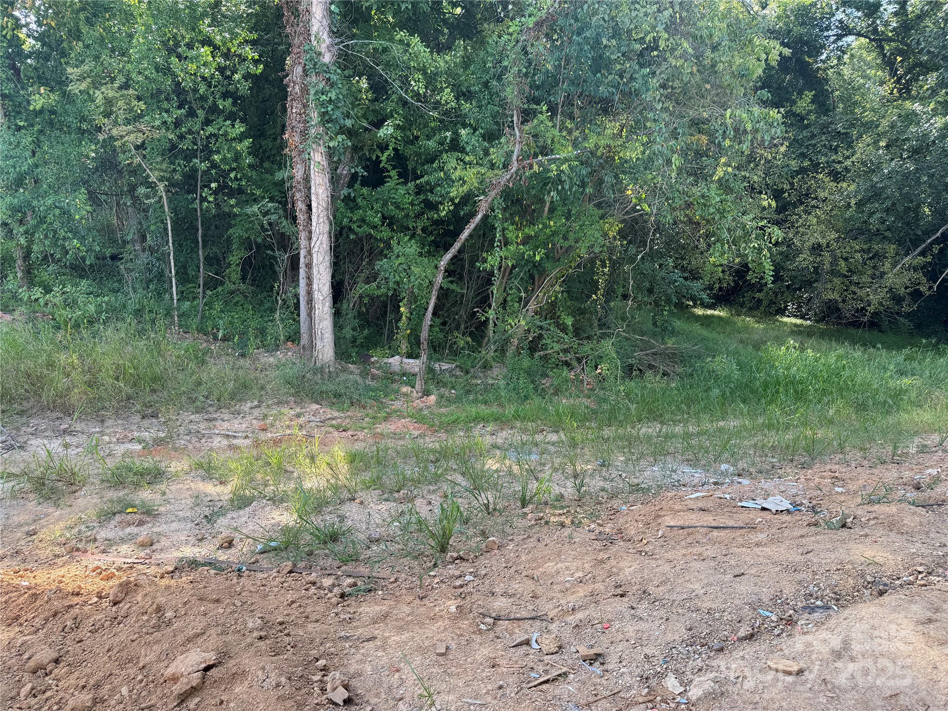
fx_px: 657
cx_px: 474
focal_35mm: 24
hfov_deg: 71.6
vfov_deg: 56.8
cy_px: 356
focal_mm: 6.76
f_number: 1.78
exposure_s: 1/340
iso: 80
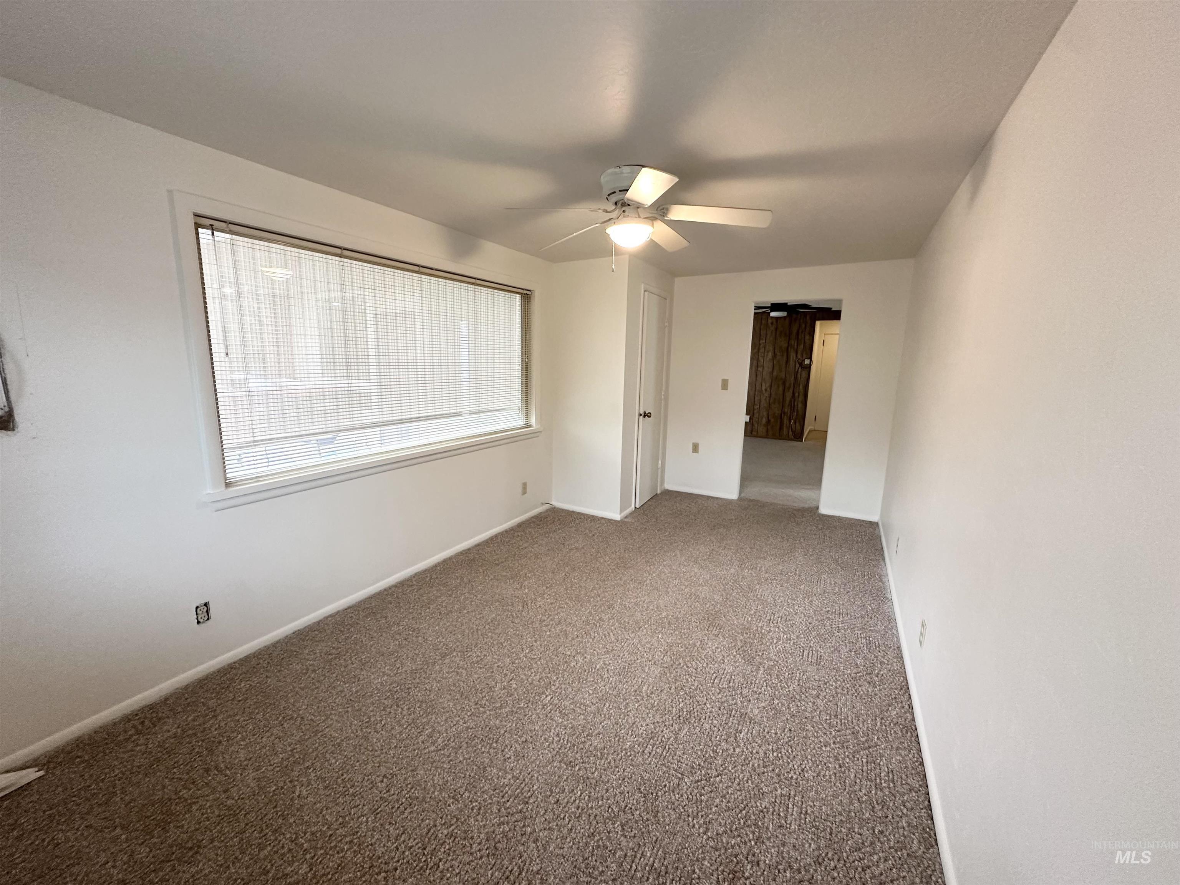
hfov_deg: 102.1
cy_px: 442
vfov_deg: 85.7
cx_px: 590
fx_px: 477
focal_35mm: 14
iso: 320
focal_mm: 2.22
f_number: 2.2
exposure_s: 1/81
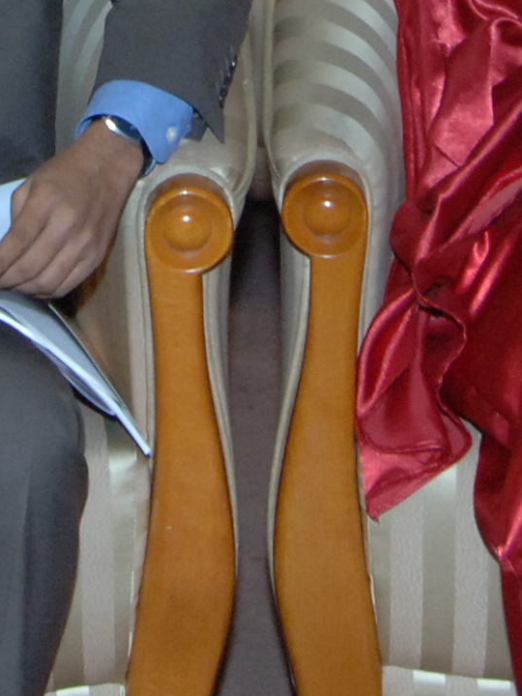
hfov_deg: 10.2
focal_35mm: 146
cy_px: -365
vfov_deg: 12.8
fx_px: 2933
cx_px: 164
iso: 640
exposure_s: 1/60
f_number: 5.6
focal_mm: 17
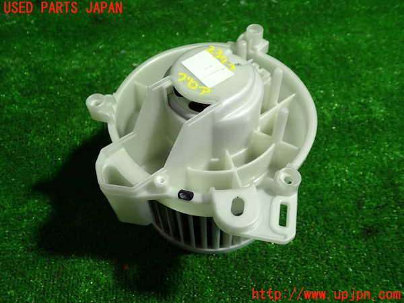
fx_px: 350
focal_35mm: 30
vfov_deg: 46.8
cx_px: 202
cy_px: 152
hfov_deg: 60.0
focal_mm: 5.4
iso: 200
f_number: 2.3
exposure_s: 1/50
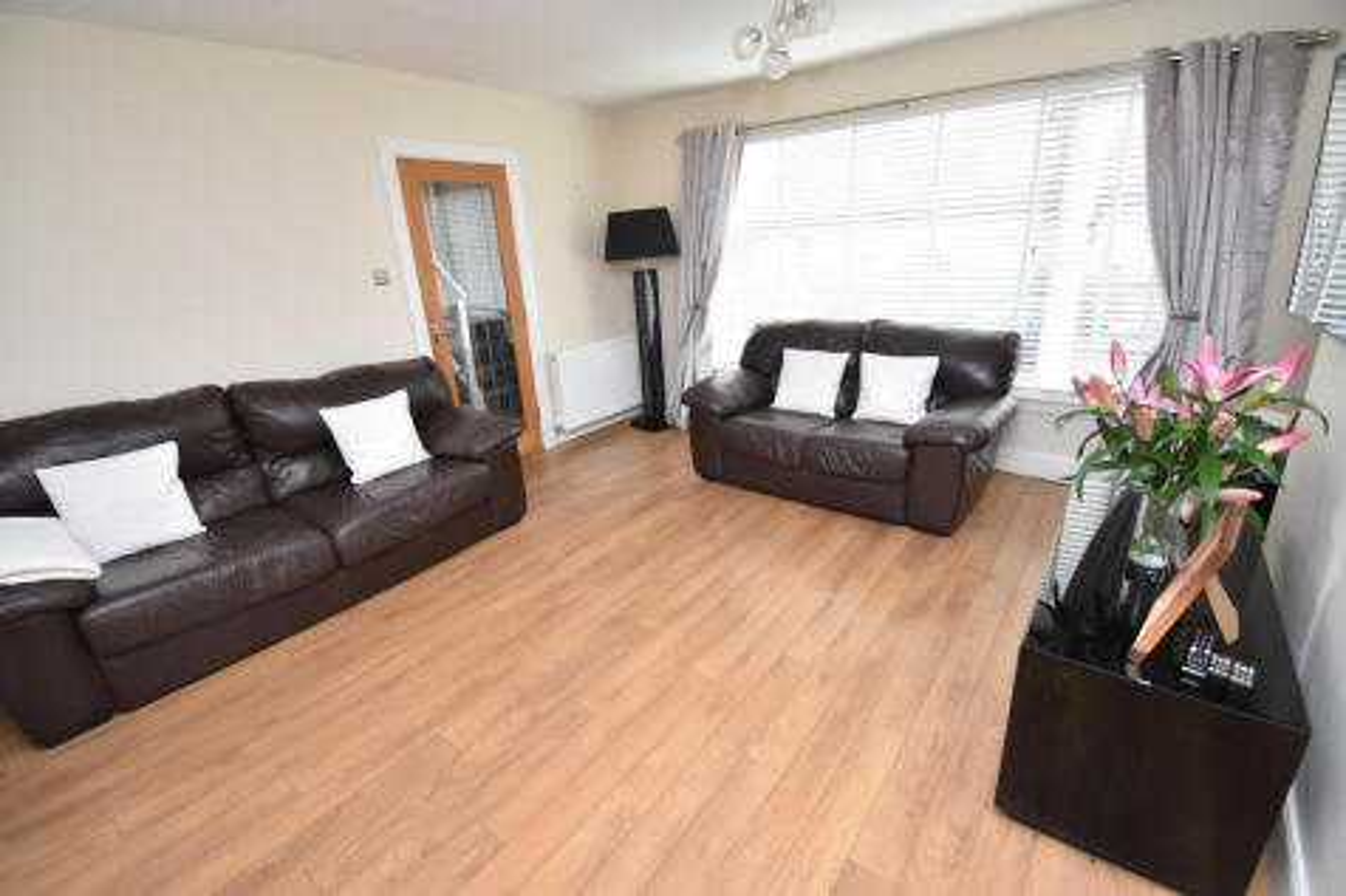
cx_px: 673
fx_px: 561
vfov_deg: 77.3
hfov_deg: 100.4
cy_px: 448
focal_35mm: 15
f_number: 4.5
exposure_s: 1/160
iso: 800
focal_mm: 10
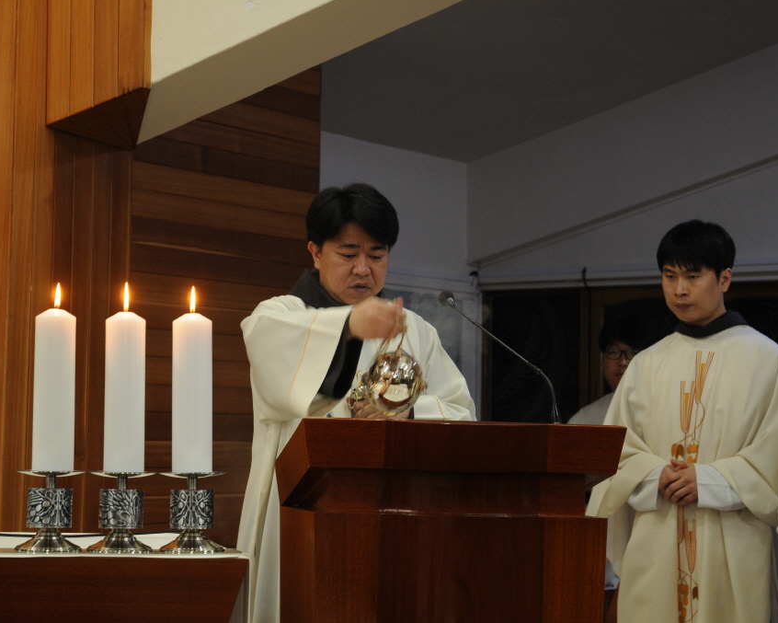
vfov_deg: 16.4
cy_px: 311
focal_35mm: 94
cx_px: 385
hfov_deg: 20.5
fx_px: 2155
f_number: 4.5
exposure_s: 1/30
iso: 640
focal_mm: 55
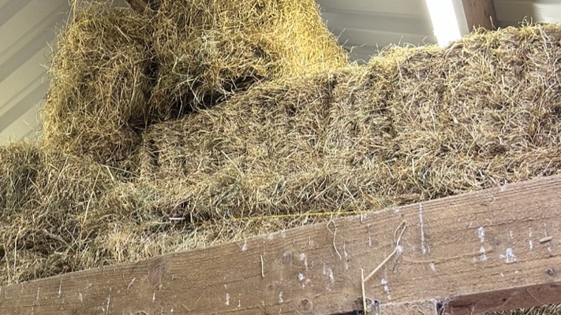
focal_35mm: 51
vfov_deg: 22.7
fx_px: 759
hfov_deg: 39.7
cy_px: 300
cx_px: 153
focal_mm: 5.7
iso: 200
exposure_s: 1/50
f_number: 1.5
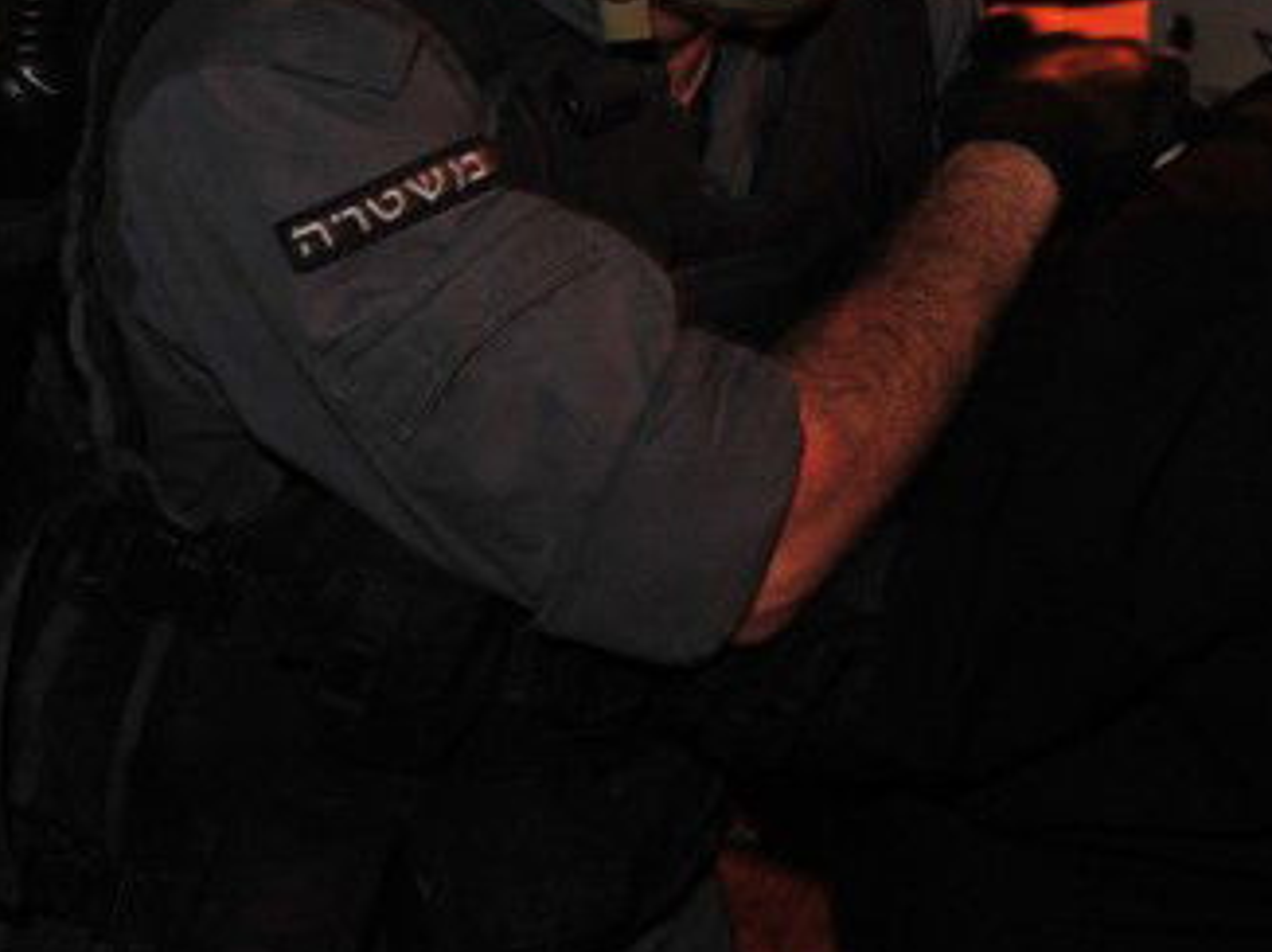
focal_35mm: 85
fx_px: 3121
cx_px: 2134
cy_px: -59
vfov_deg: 16.9
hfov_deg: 18.9
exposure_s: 1/80
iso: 1600
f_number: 4
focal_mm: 24
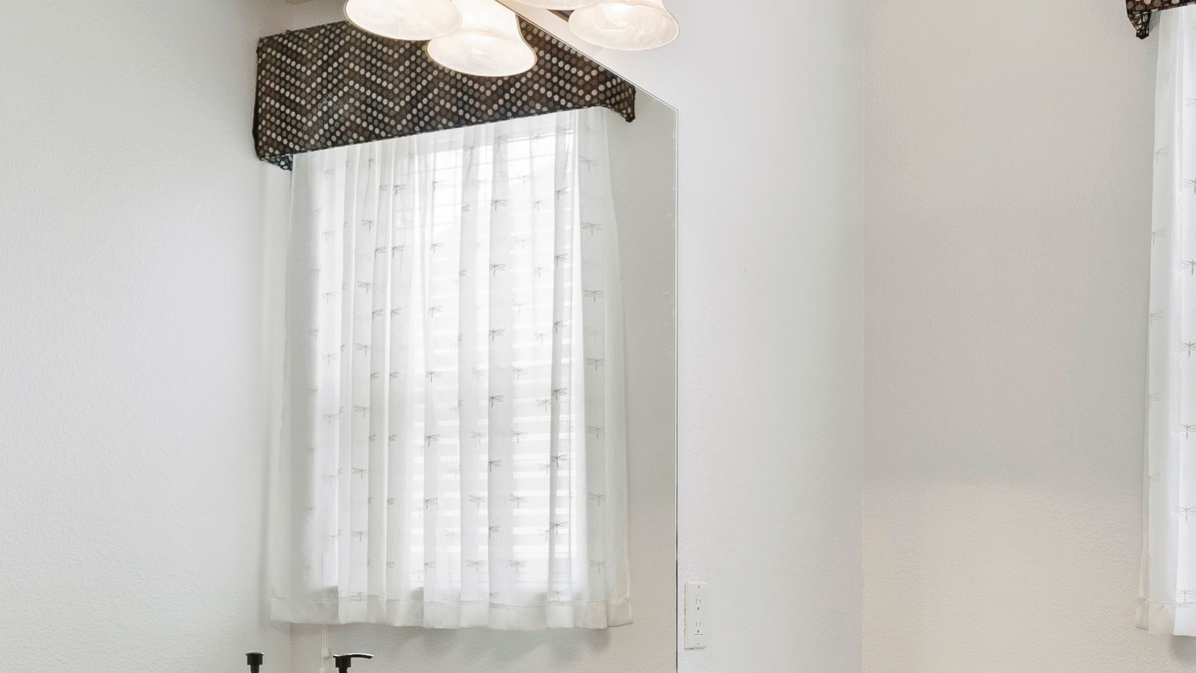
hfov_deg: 44.8
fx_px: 1427
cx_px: 793
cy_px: 634
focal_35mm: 45
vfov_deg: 25.5
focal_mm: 20
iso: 640
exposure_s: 1/10
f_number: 9
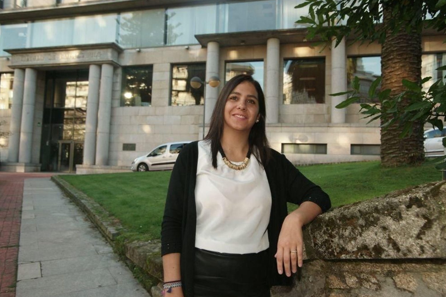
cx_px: 224
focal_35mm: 25
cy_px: 146
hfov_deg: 71.5
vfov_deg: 51.3
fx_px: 310
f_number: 7.1
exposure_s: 1/160
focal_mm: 24
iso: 800
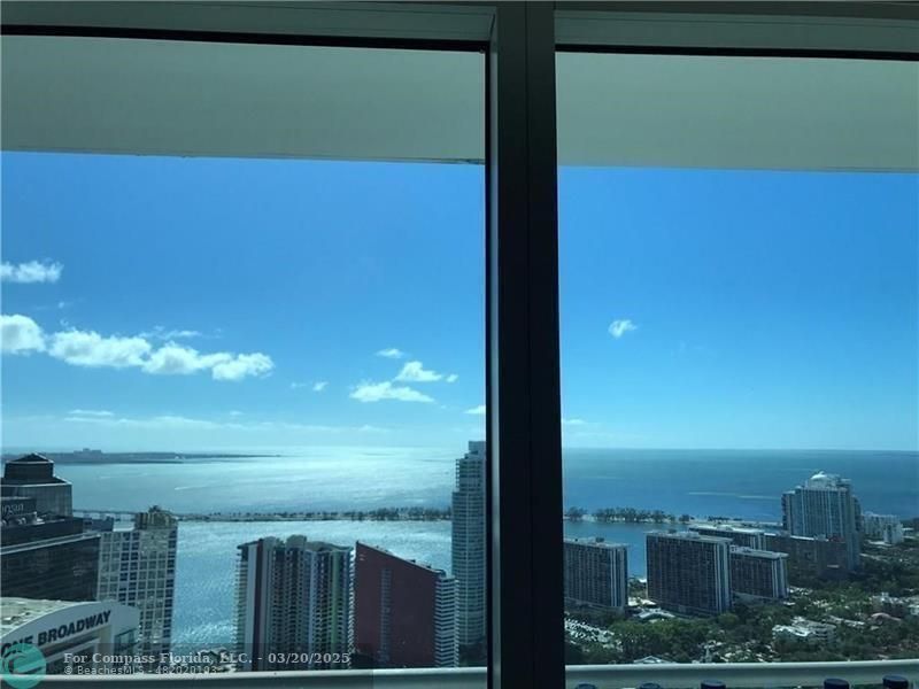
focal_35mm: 28
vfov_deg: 49.7
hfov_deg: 63.4
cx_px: 460
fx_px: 743
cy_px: 344
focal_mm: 3.99
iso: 20
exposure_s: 1/2994
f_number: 1.8
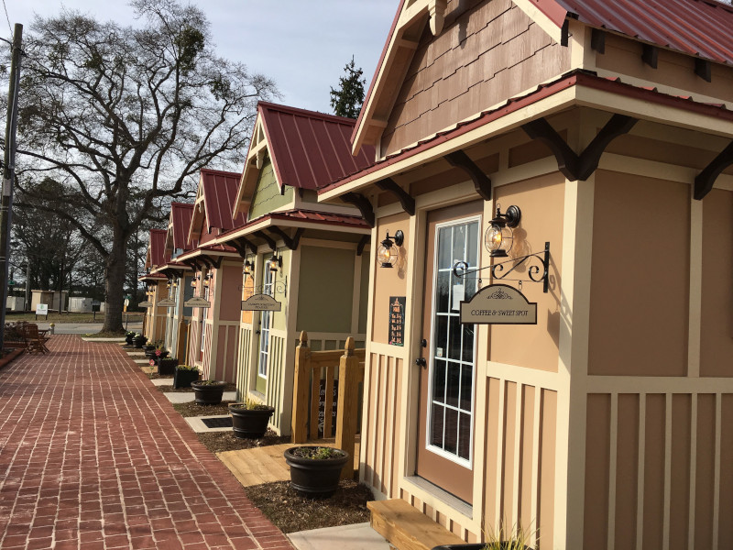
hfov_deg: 61.7
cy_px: 275
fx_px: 614
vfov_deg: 48.2
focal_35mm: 29
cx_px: 366
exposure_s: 1/1637
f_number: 2.2
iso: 25
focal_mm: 4.15
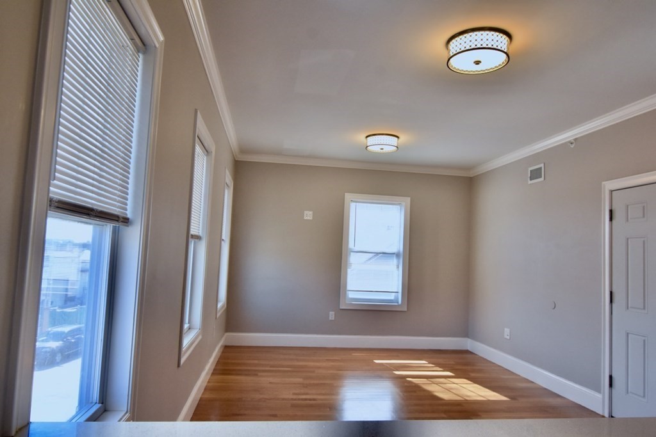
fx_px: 437
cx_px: 328
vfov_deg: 53.1
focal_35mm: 24
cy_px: 218
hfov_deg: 73.7
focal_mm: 16
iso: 800
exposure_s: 1/200
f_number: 7.1
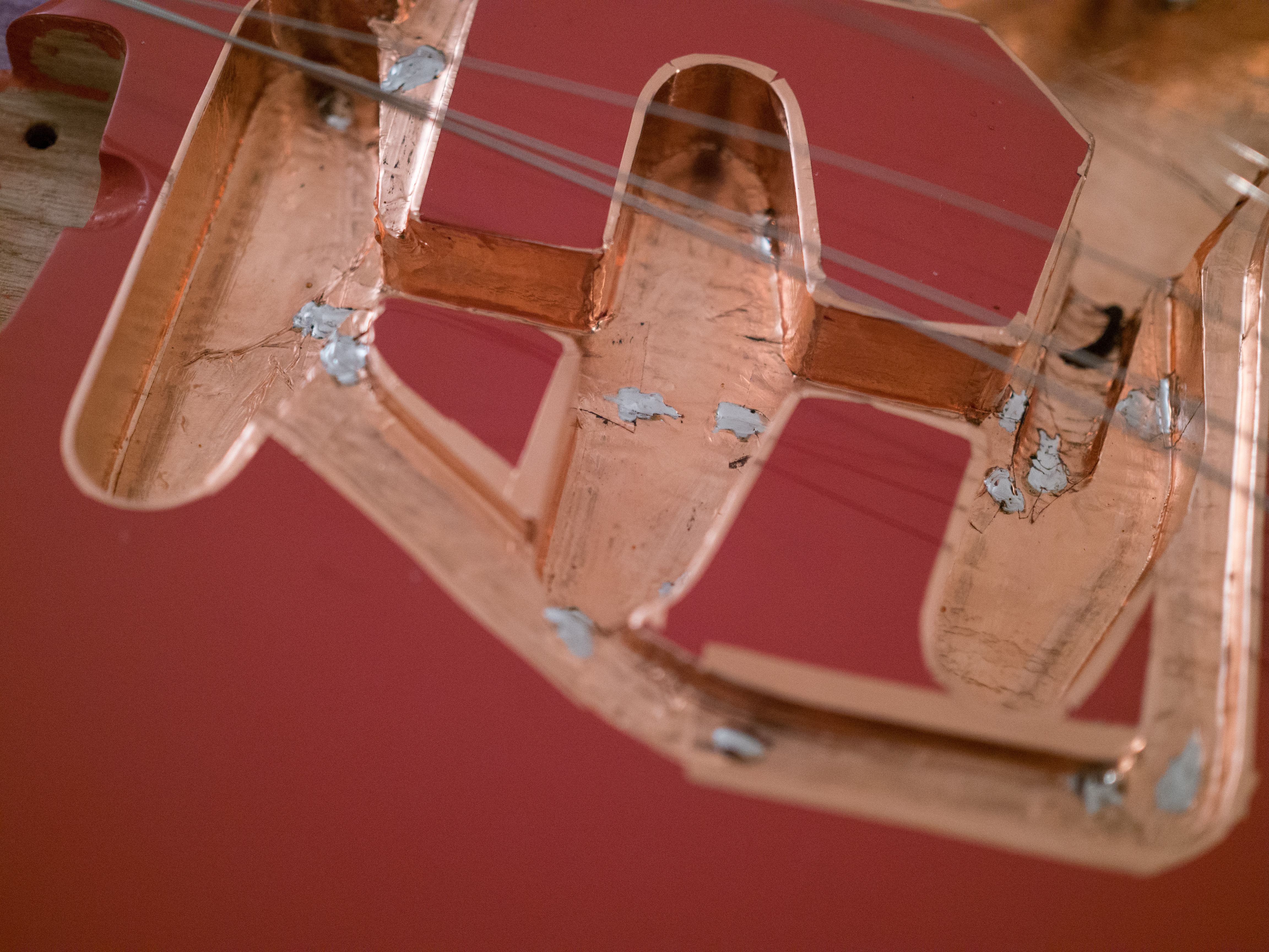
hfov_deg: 38.2
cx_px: 634
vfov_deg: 29.1
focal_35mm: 50
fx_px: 1833
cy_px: 476
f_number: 1.8
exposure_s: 1/50
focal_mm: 25
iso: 800
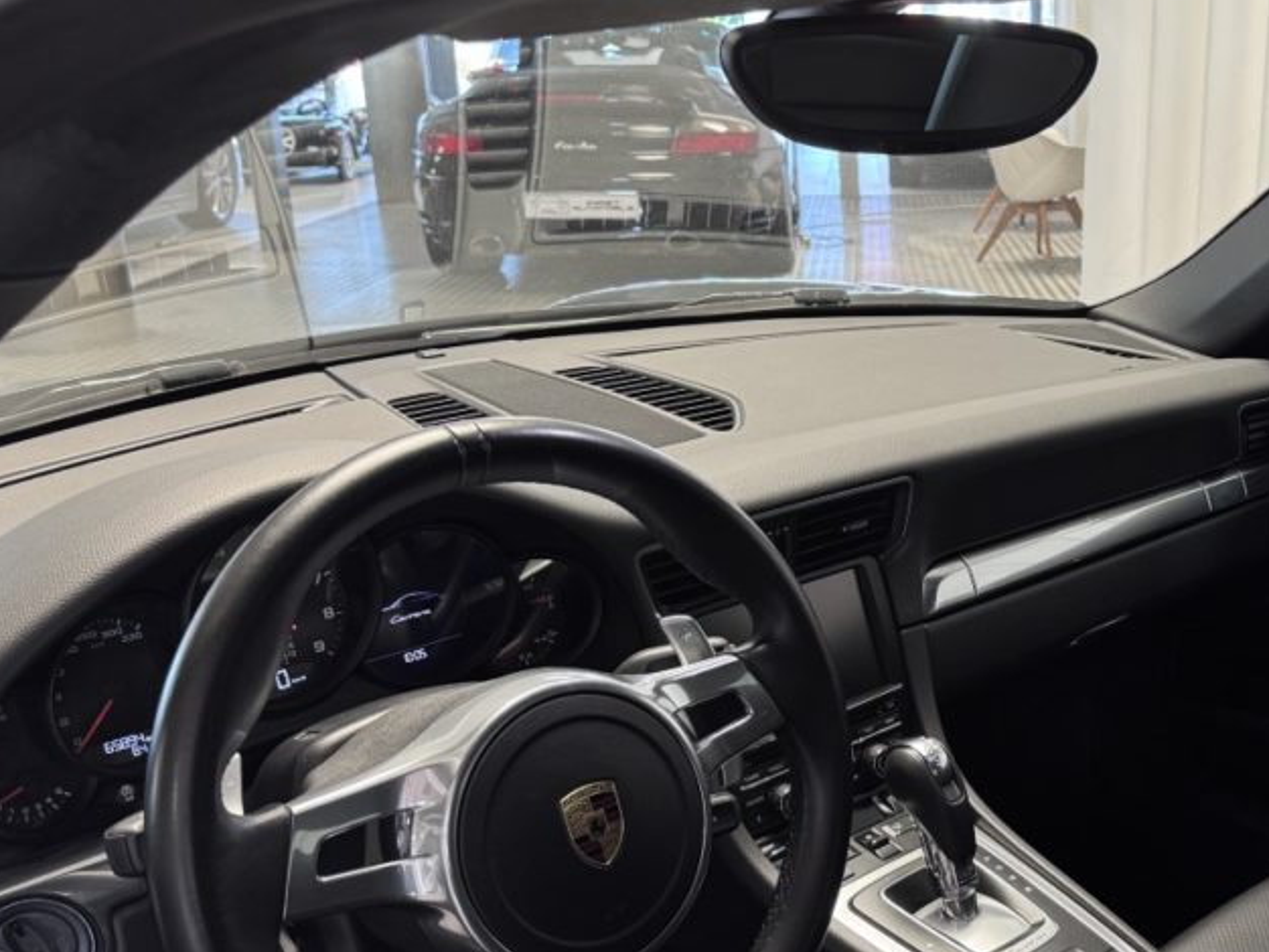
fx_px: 1687
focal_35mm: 46
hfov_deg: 39.7
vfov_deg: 31.2
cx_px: 1005
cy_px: 652
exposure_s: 1/50
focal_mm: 6.76
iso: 250
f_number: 1.78
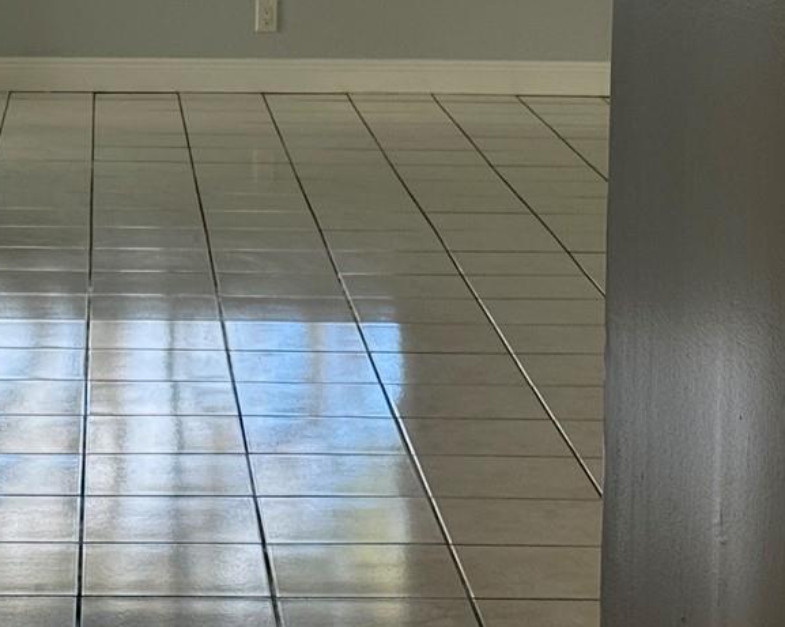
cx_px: 50
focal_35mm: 130
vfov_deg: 11.7
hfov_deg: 14.6
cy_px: -14
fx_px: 3019
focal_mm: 6.76
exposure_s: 1/120
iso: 64
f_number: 1.78
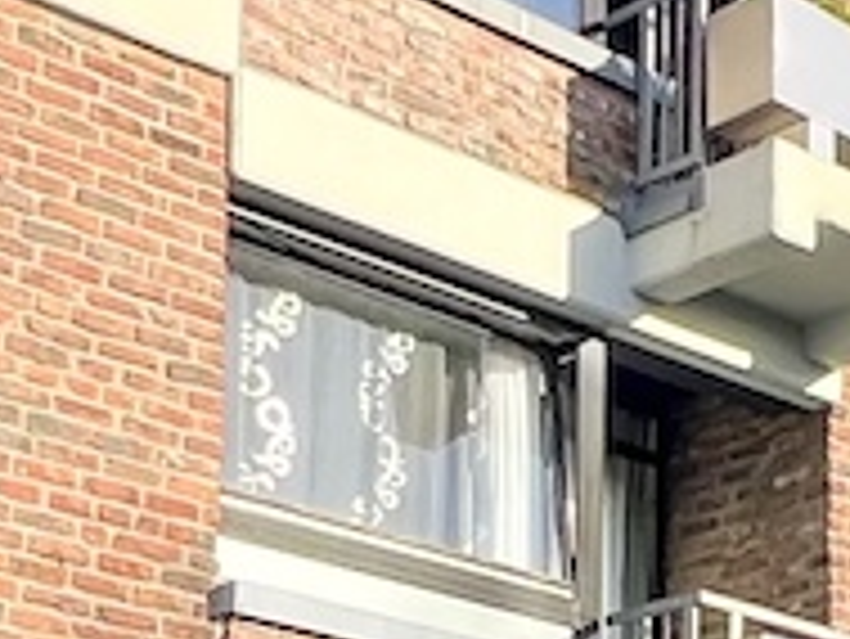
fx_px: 2531
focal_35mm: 103
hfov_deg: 18.7
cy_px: 1123
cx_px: 810
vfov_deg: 13.1
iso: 32
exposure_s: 1/518
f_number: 1.8
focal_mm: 1.57
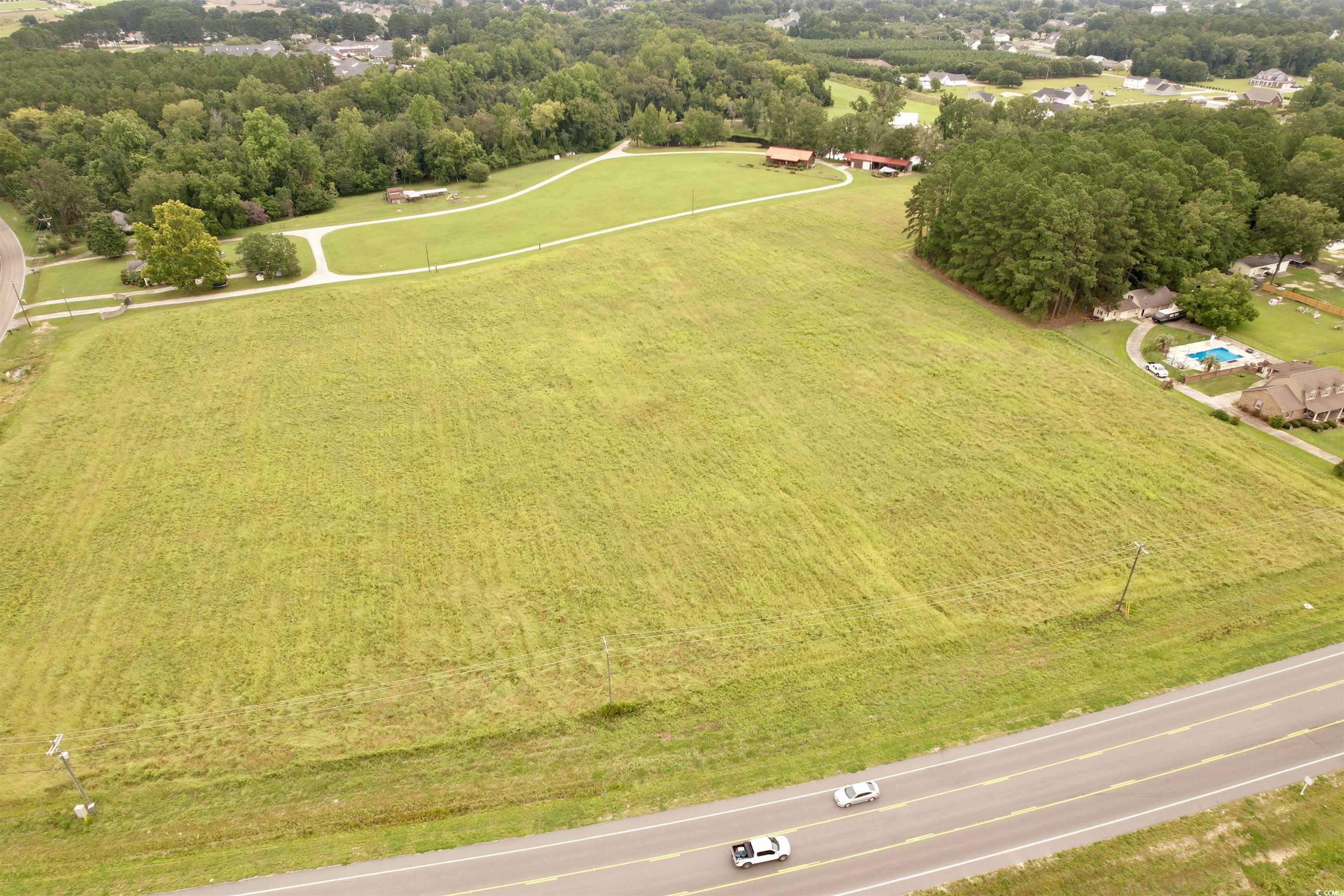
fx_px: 821
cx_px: 672
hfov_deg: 78.6
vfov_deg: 57.2
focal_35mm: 22
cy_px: 448
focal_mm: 8.38
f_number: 2.8
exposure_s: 1/250
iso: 110
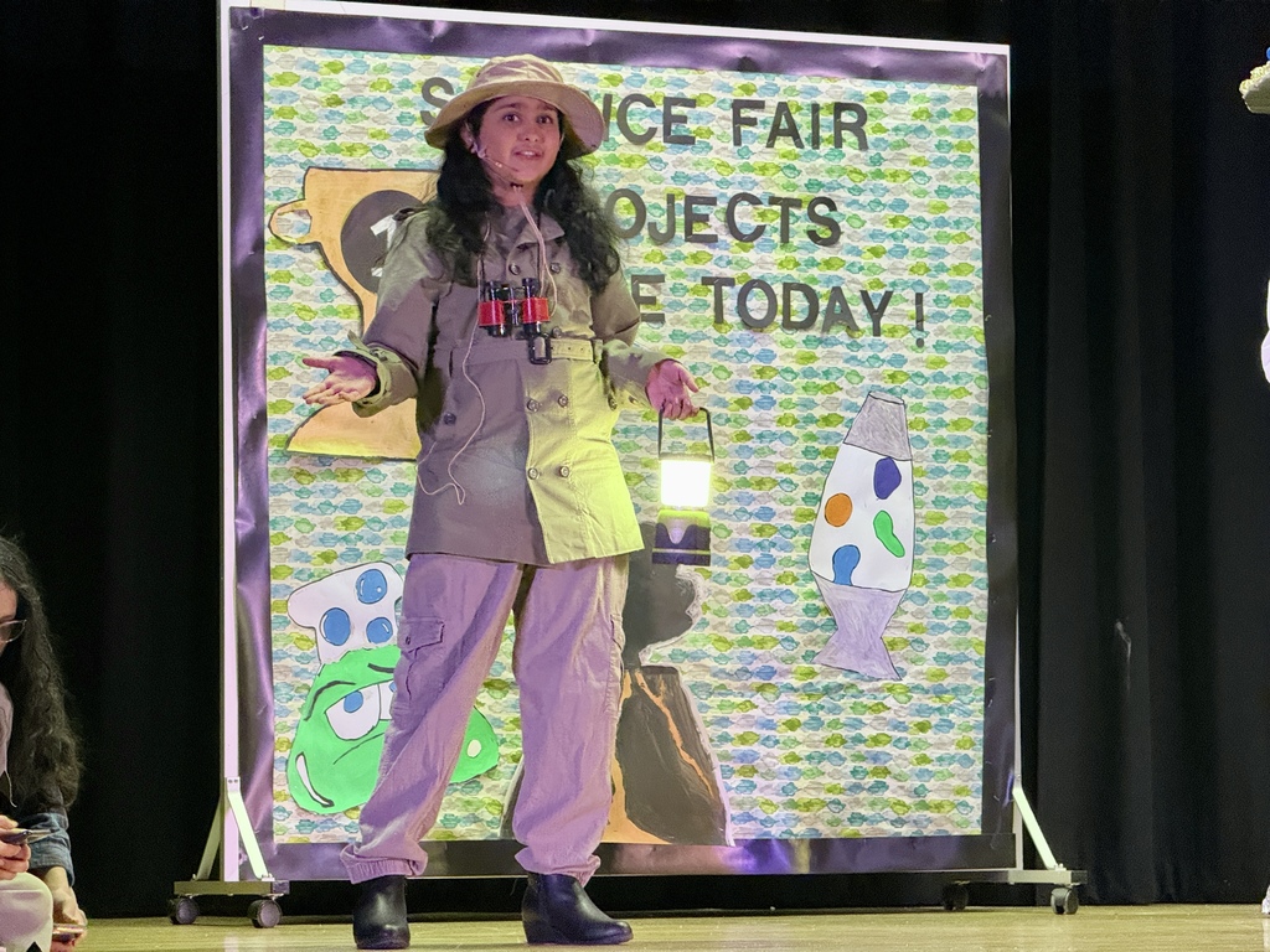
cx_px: 635
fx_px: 4403
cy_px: 476
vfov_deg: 12.3
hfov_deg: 16.4
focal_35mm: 120
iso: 640
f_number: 2.8
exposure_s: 1/59
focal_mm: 15.66
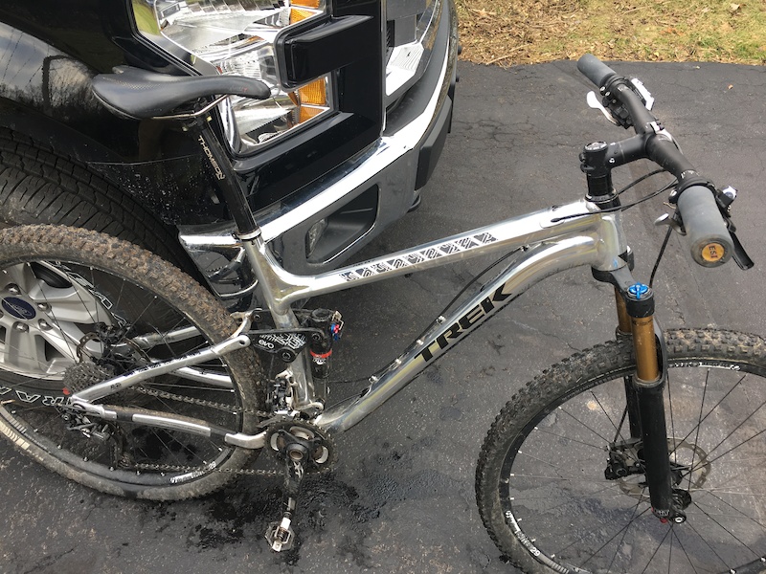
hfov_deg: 61.7
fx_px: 642
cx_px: 383
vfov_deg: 48.2
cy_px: 287
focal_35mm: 29
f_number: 2.2
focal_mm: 4.15
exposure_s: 1/120
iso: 32
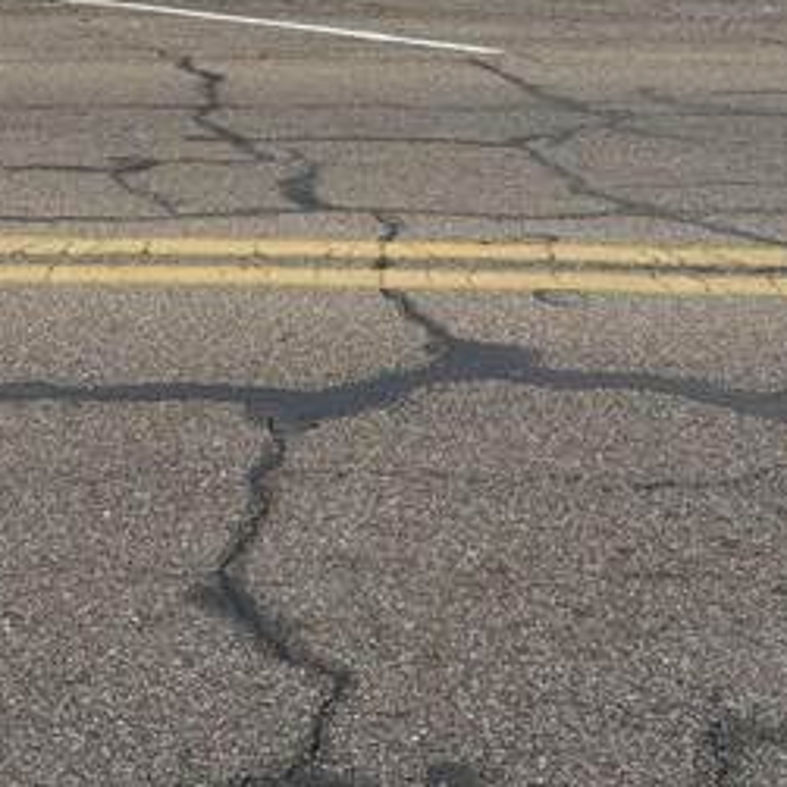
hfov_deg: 21.1
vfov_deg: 20.2
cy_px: -135
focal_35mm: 81
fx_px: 2083
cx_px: 154
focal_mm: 6.76
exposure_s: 1/1901
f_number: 1.78
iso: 80
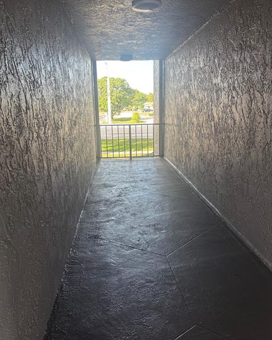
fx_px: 282
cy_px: 160
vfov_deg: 62.2
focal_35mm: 28
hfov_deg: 51.5
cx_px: 137
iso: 32
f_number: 1.6
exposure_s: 1/124
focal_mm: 5.96
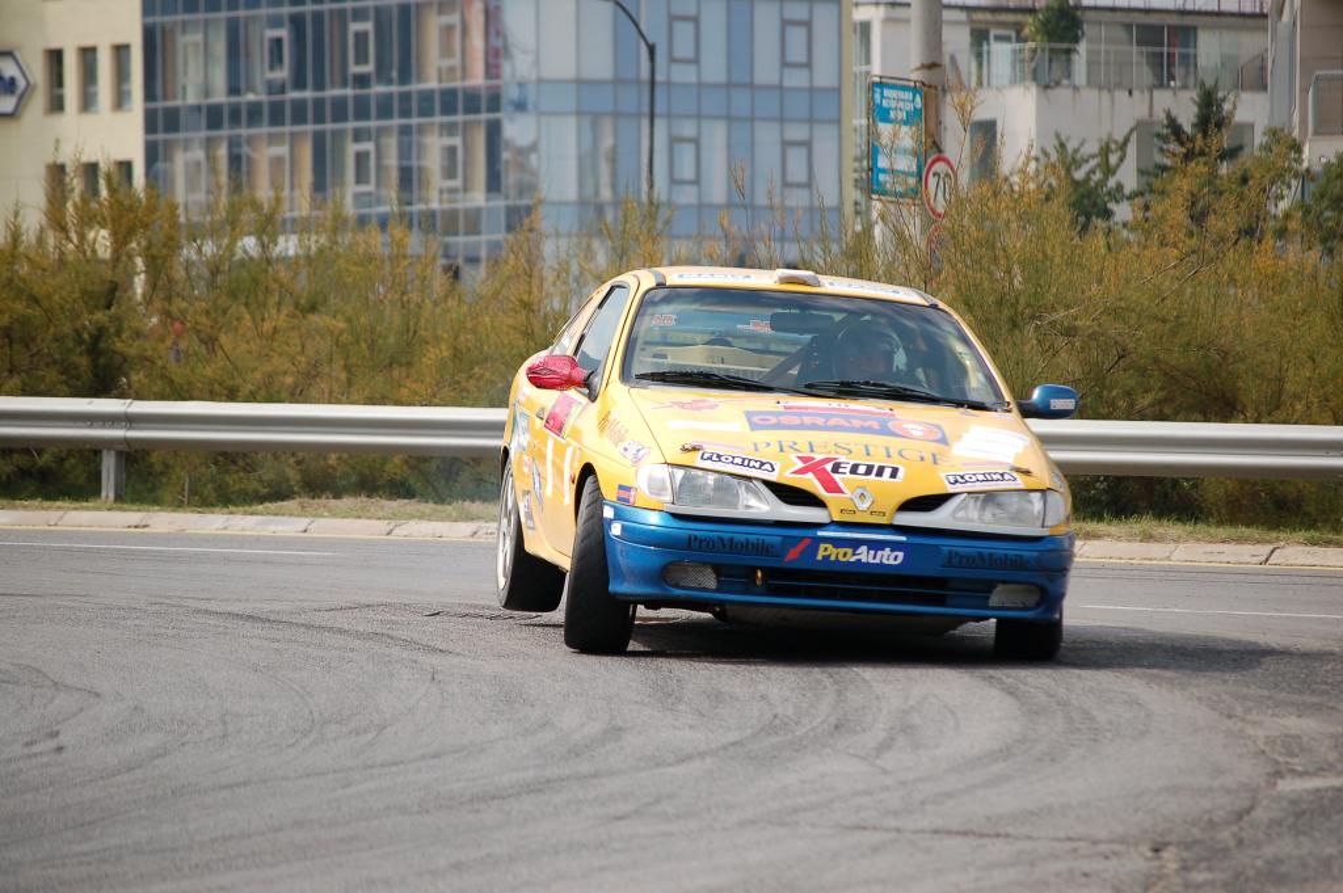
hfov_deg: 10.2
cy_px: 446
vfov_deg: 6.8
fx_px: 7548
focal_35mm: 202
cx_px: 672
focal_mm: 135
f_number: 5
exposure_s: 1/1000
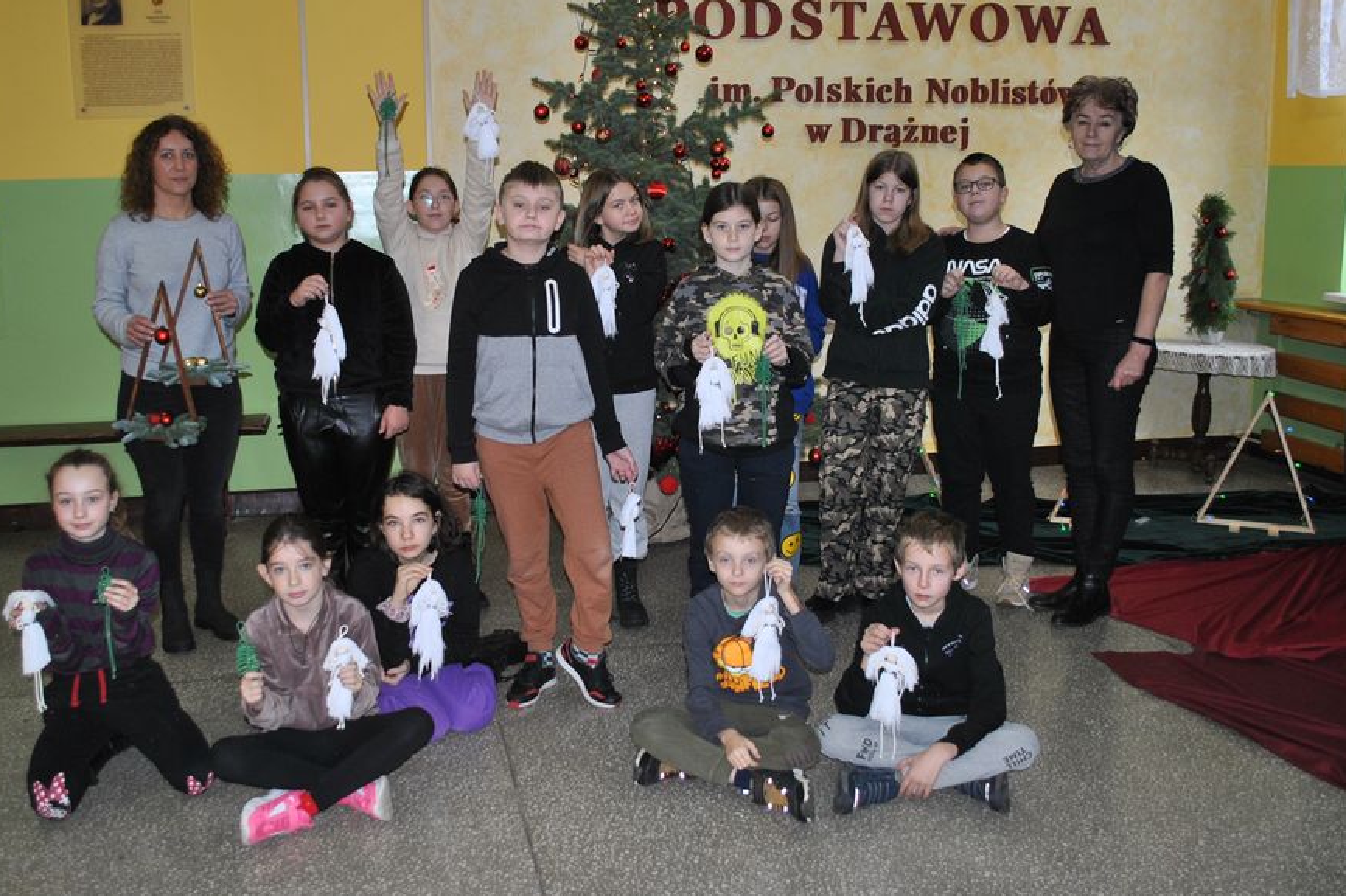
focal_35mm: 32
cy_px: 384
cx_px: 606
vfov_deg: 41.0
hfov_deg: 58.6
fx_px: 1196
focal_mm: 18
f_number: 3.5
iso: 200
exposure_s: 1/60
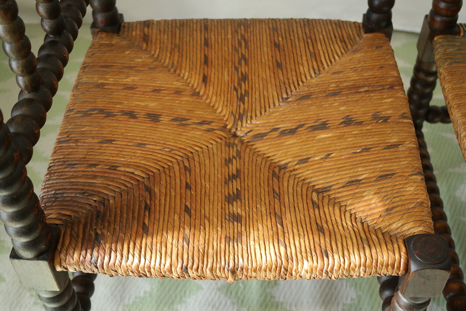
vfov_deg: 29.2
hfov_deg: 42.7
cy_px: 156
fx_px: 595
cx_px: 233
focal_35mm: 46
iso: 800
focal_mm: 30
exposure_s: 1/30
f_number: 5.6
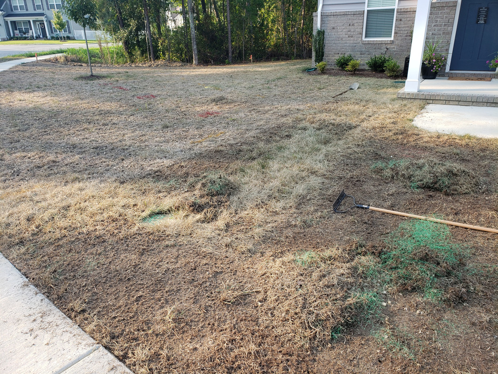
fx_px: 374
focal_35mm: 26
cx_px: 249
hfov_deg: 67.3
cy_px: 187
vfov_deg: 53.1
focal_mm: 4.3
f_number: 2.4
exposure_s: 1/236
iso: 50
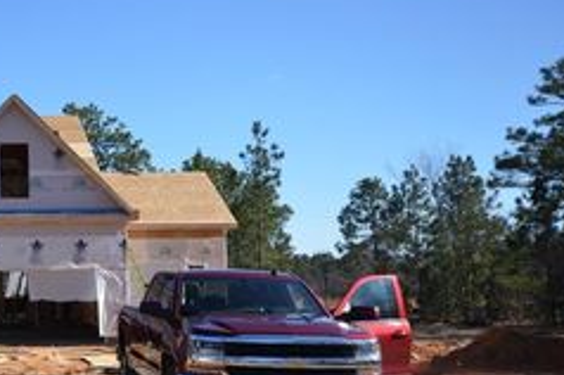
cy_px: 205
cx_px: -12
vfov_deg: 21.5
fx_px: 986
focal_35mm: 63
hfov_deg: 29.6
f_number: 8
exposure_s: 1/250
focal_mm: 20
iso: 125
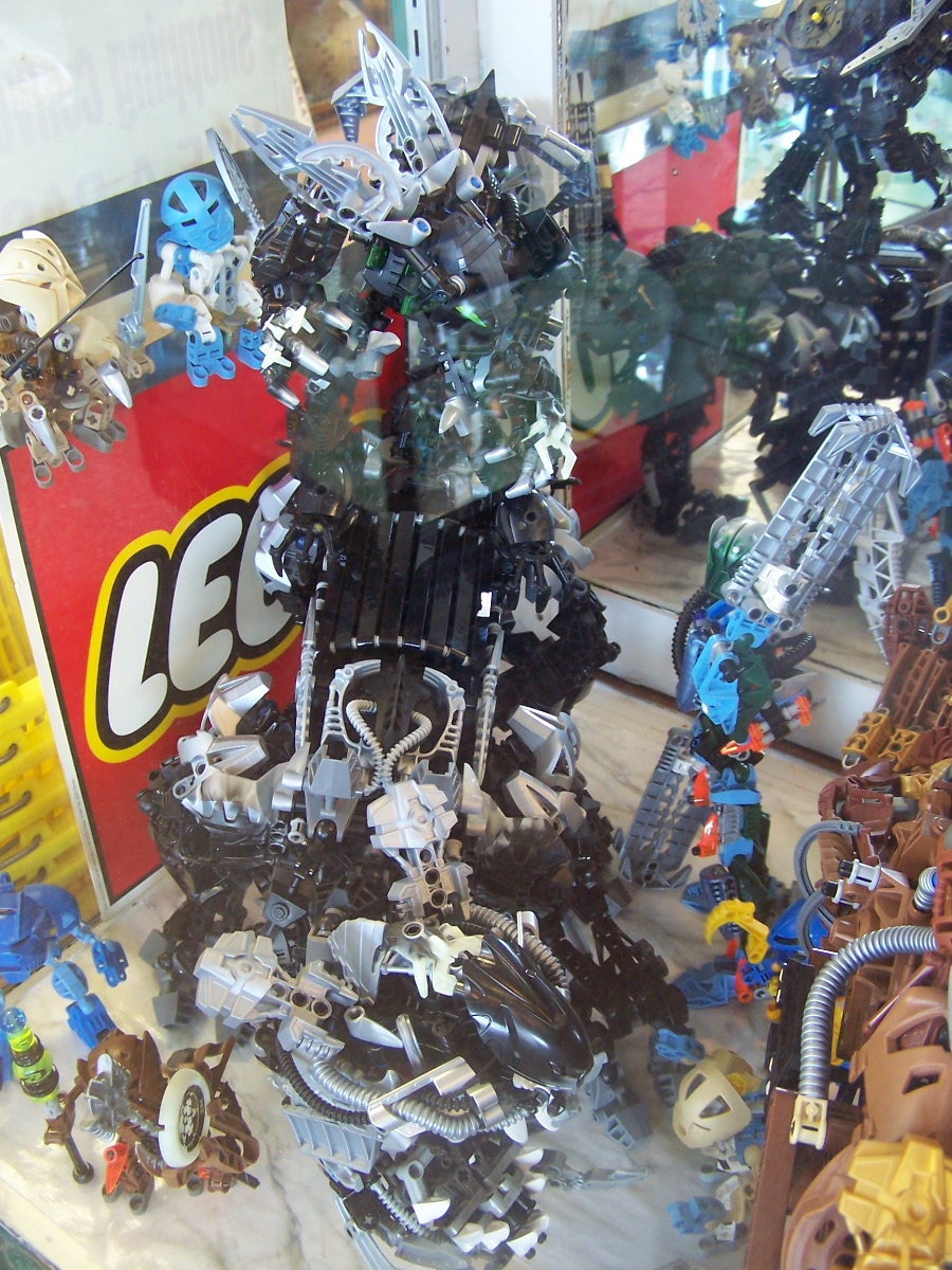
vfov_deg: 49.0
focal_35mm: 38
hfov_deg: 37.7
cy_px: 635
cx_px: 476
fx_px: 1393
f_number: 2.8
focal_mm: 6.3
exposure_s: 1/8
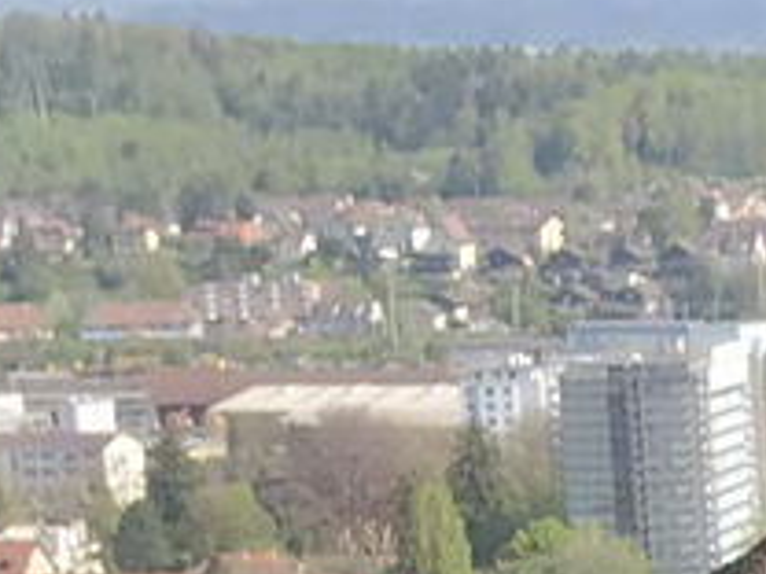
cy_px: 971
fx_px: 4758
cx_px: 2066
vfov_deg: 6.8
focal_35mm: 215
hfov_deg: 8.2
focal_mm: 3.99
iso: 20
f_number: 1.8
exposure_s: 1/997
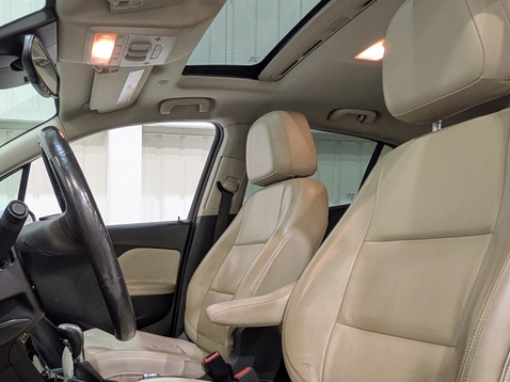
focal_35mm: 30
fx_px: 442
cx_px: 117
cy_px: 290
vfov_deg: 45.0
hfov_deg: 56.5
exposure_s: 1/25
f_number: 2.2
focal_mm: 1.83
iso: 59
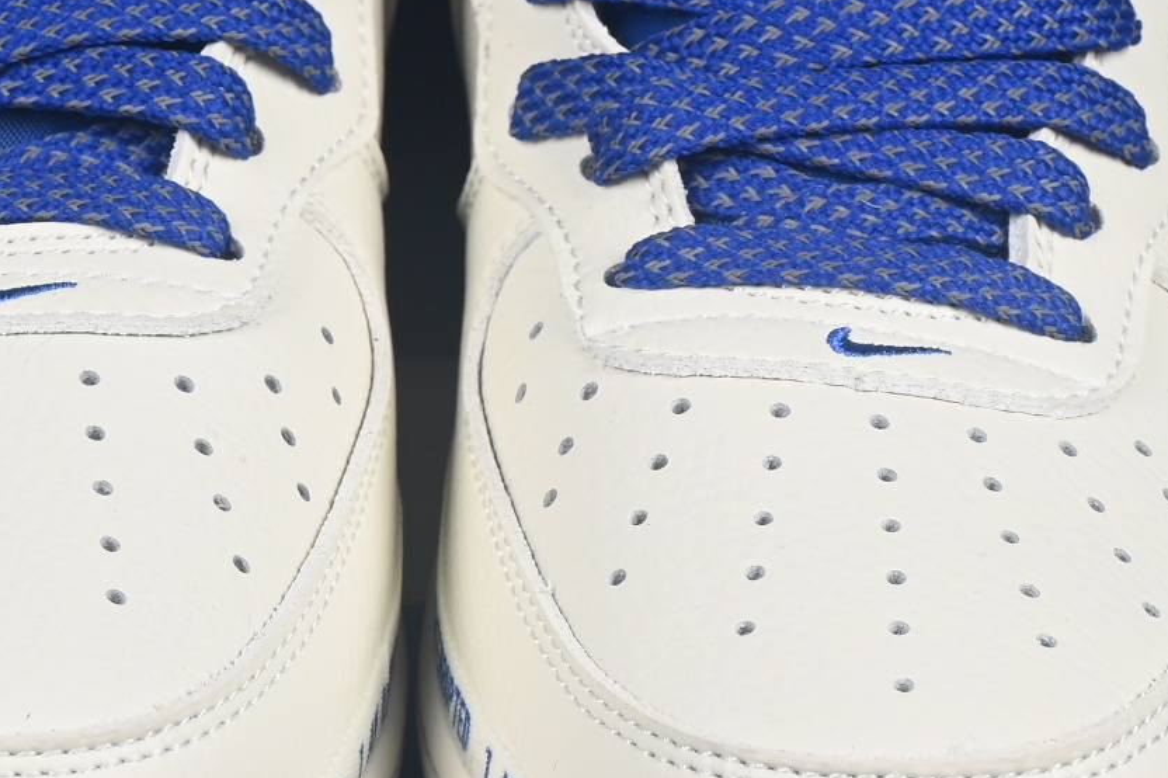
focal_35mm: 241
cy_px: 411
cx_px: 336
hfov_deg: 8.5
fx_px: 7816
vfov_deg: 5.7
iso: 160
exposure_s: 1/100
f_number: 8
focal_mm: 48
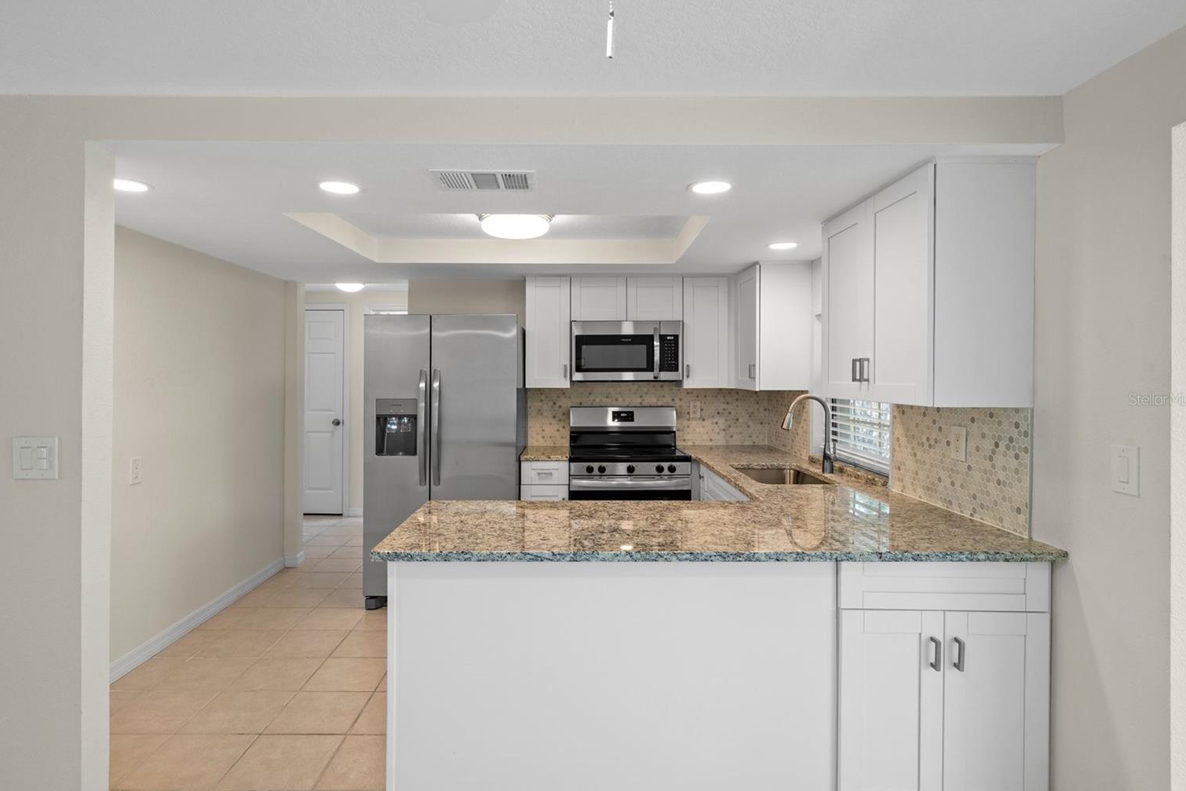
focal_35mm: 18
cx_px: 571
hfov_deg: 90.0
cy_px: 399
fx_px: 593
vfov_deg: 67.4
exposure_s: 1/2
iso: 320
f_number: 8
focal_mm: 17
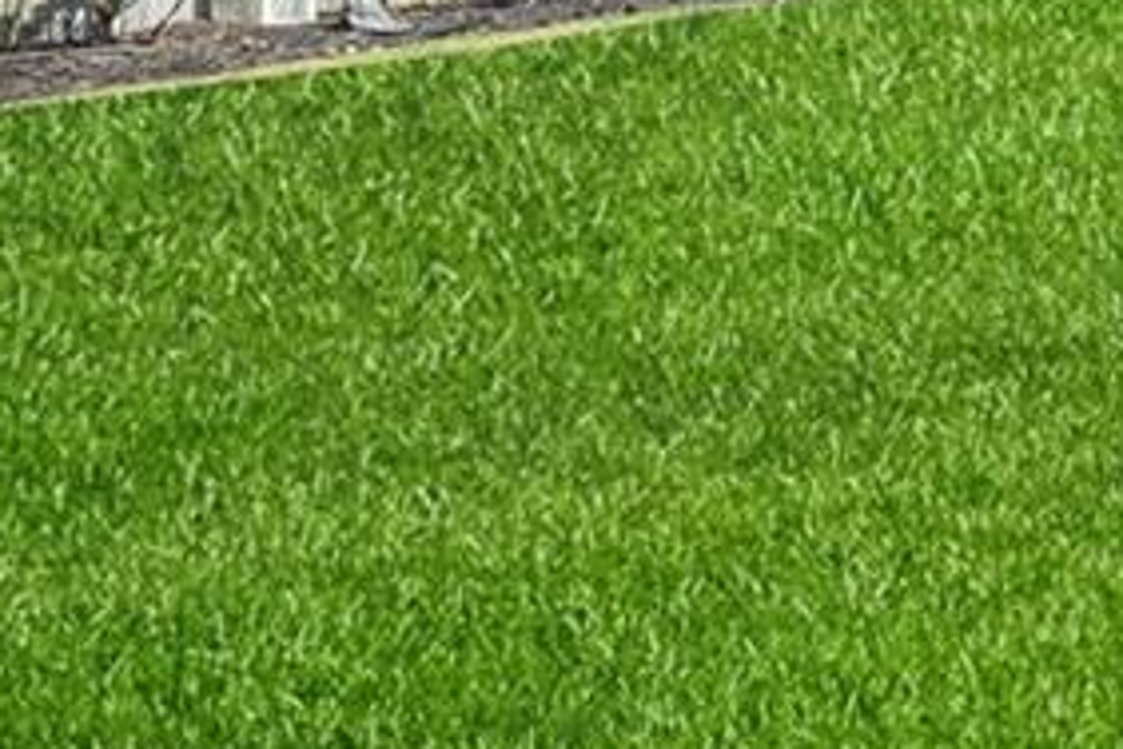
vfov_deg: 12.0
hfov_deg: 10.9
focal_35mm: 109
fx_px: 3400
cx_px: 3488
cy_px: -369
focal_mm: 15
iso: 400
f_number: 9
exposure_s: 1/80
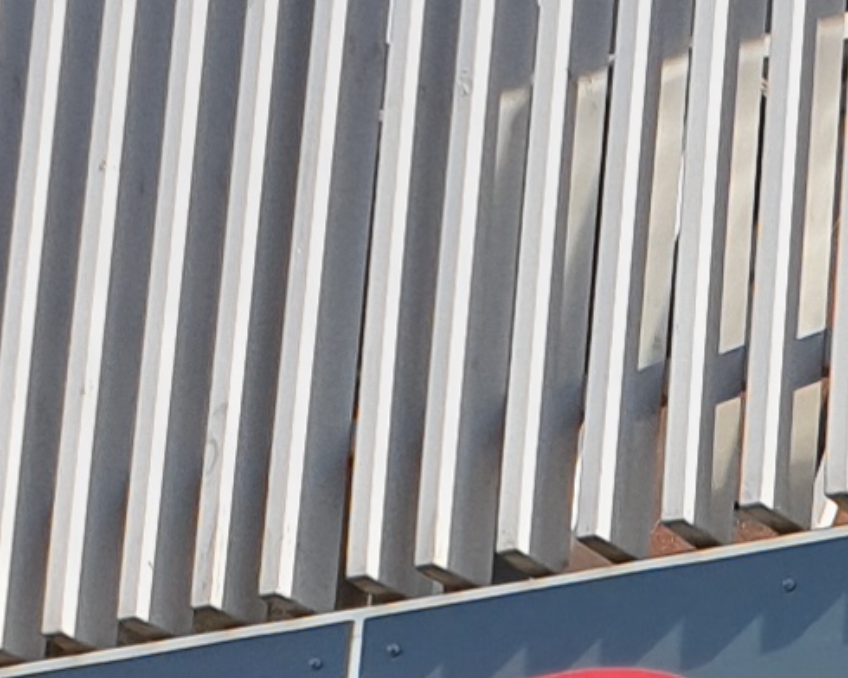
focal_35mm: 209
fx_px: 5245
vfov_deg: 7.0
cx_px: 1693
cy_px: 1676
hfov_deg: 8.7
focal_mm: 4.3
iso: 50
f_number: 2.4
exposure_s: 1/549
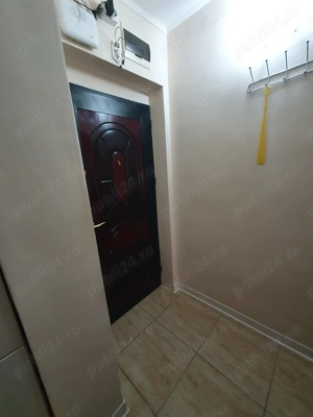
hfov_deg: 89.9
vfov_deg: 106.2
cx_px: 156
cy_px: 208
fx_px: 157
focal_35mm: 13
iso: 320
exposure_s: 1/33
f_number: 2.2
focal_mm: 1.8
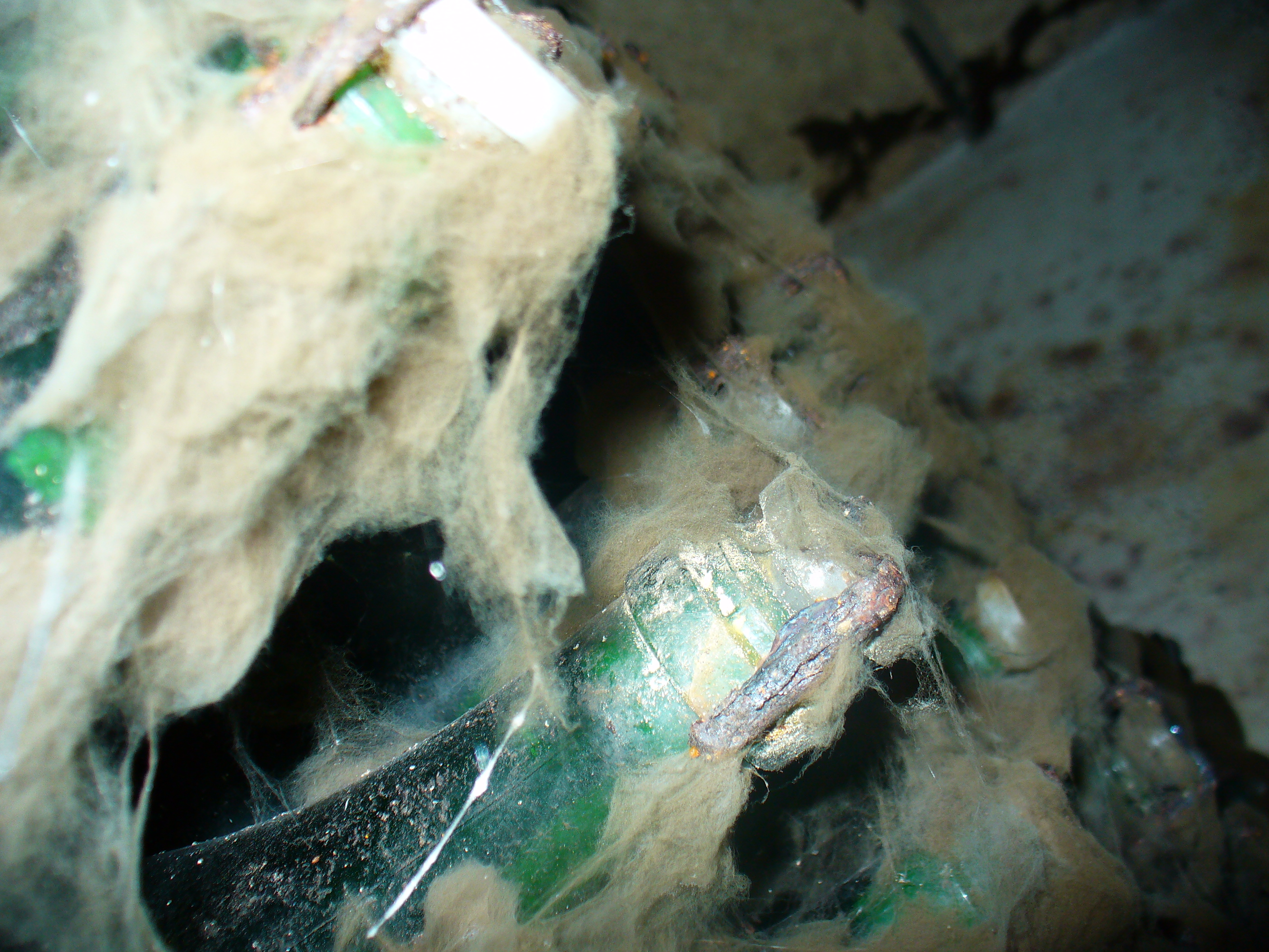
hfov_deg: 50.1
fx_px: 1356
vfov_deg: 38.7
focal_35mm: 37
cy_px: 476
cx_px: 634
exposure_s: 1/30
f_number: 2.8
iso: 80
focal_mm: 6.1
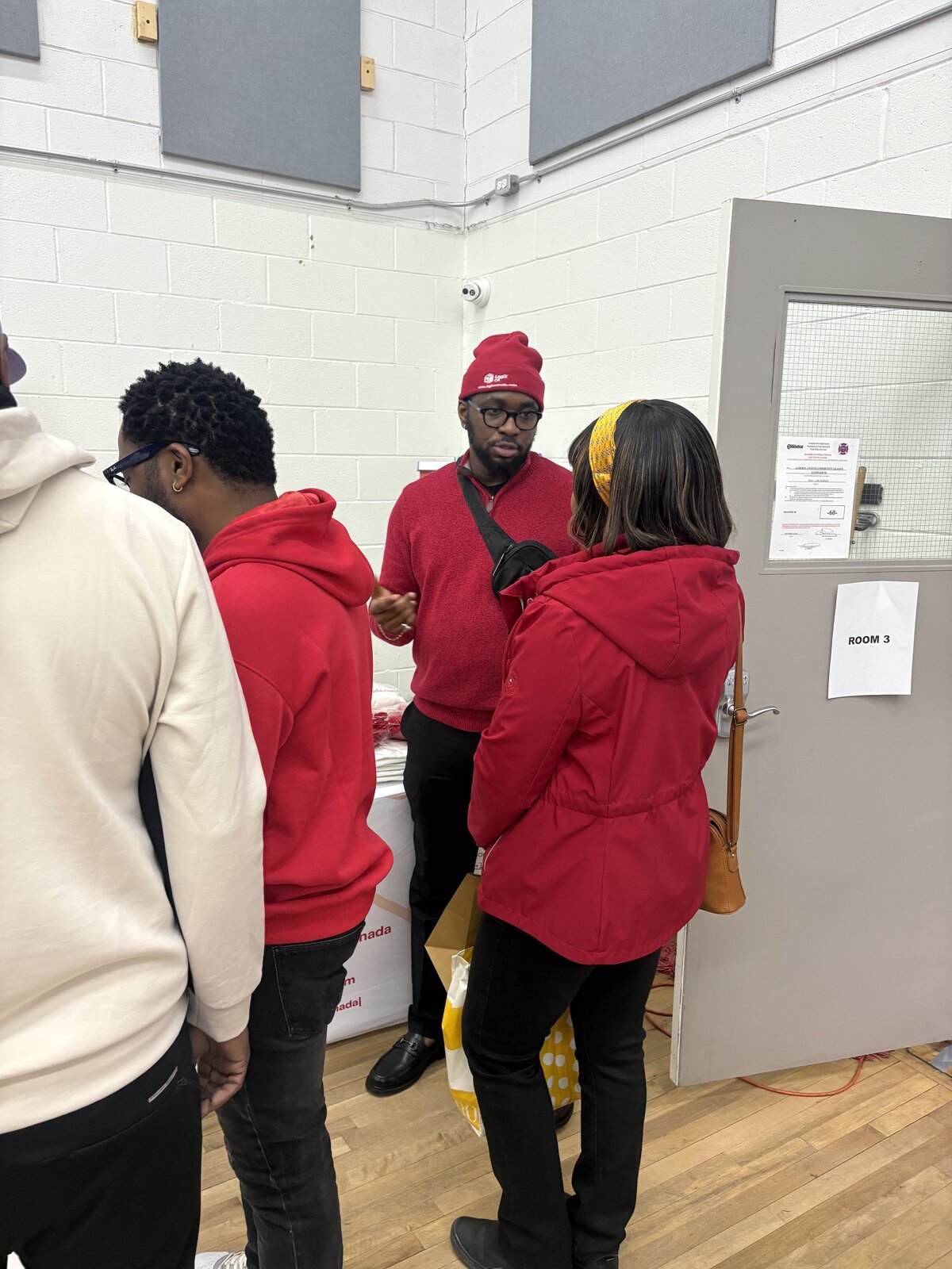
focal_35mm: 26
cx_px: 476
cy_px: 634
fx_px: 953
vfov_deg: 67.3
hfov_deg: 53.1
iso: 160
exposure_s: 1/60
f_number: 1.6
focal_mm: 5.96
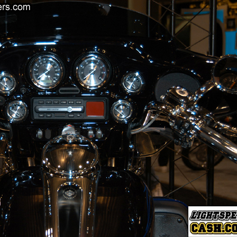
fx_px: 596
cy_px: 118
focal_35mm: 77
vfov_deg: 22.5
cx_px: 72
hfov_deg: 22.3
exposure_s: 1/60
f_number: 5
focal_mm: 40
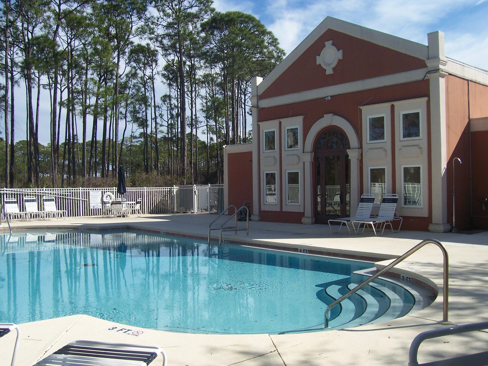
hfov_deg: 54.0
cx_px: 244
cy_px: 183
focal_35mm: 34
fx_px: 479
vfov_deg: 41.8
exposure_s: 1/500
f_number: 5.6
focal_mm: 5.6
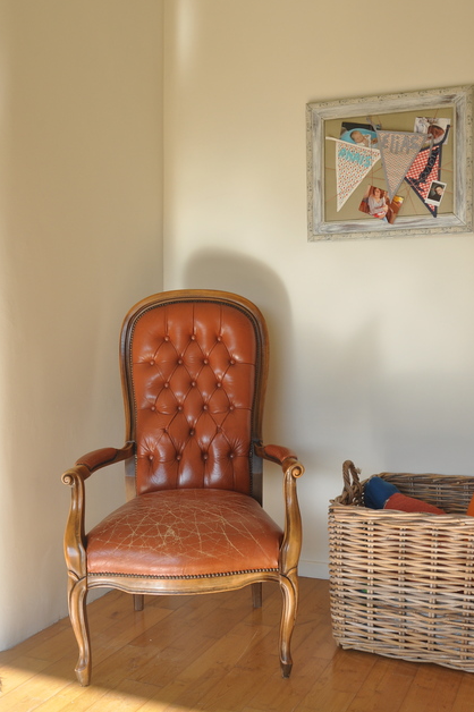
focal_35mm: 33
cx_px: 288
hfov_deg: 39.7
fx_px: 652
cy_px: 330
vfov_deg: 57.2
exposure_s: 1/60
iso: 200
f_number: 8
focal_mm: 18
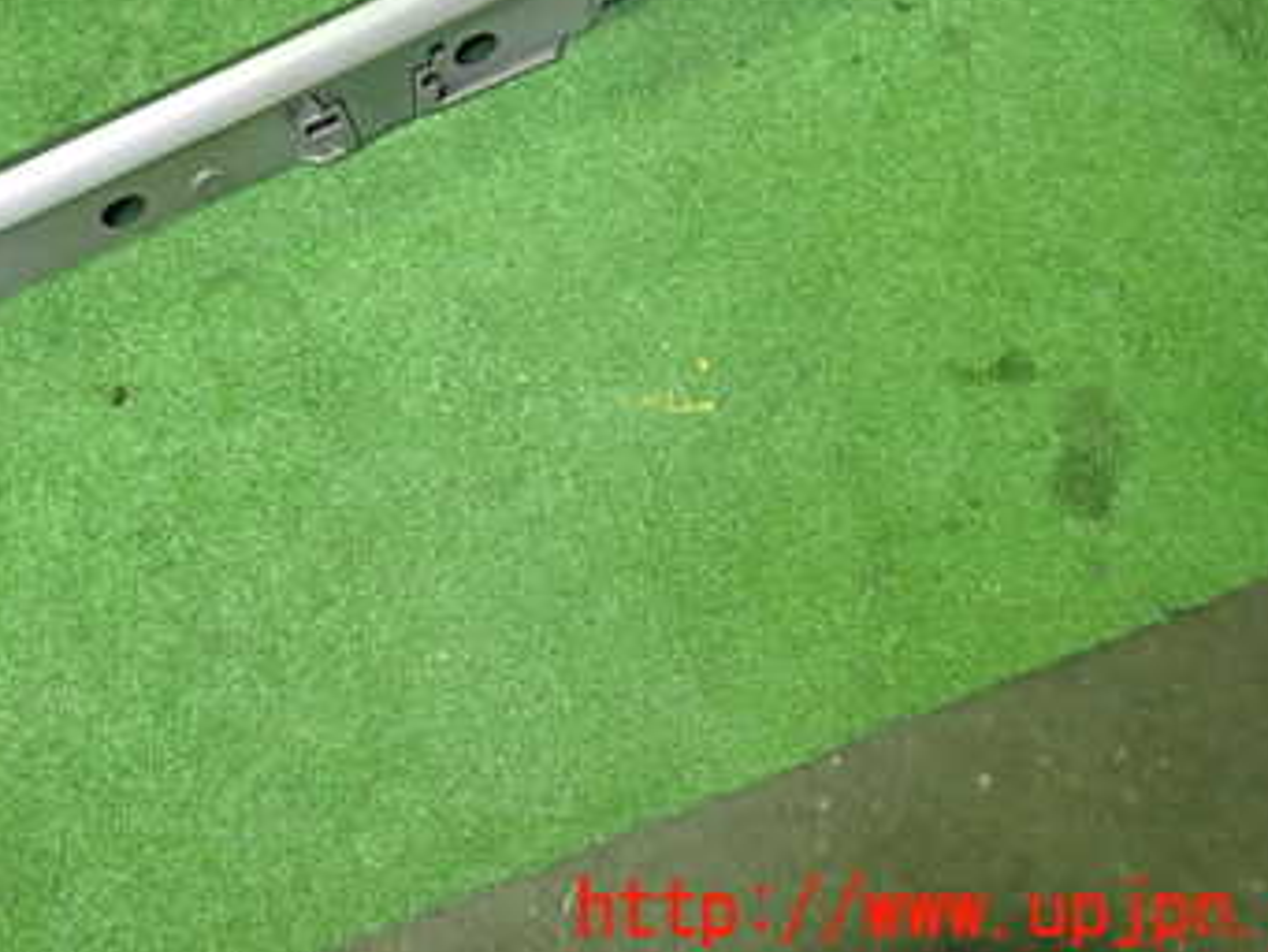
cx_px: 301
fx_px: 1612
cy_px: 123
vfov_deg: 31.6
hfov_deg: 41.5
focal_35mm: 44
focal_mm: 4.5
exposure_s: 1/30
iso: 400
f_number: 2
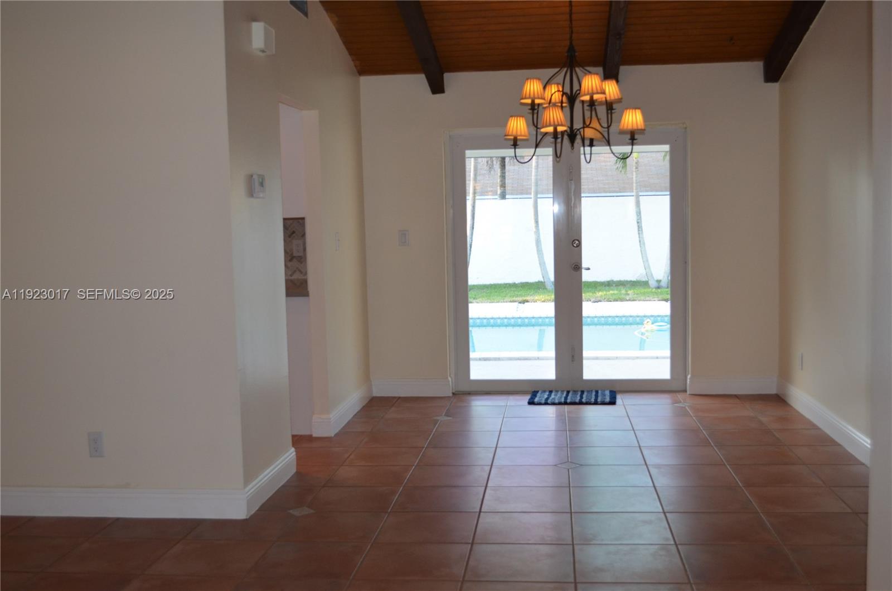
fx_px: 964
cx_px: 446
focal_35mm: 39
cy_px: 296
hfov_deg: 49.7
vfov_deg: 34.0
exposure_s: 1/60
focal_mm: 26
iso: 640
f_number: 4.2
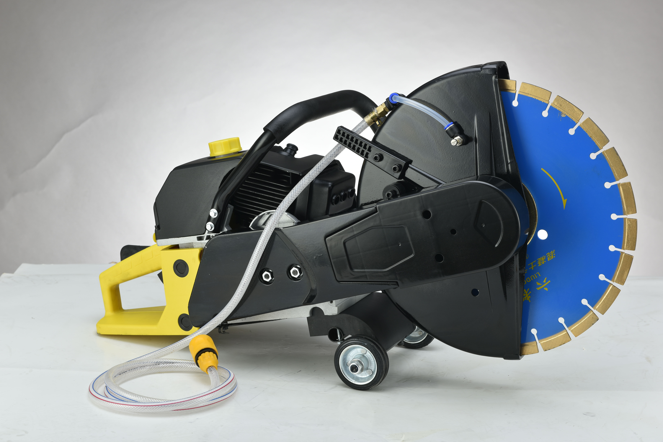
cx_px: 332
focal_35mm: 70
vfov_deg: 19.5
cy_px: 221
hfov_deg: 28.8
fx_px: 1289
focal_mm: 70
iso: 100
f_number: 13
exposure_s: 1/160
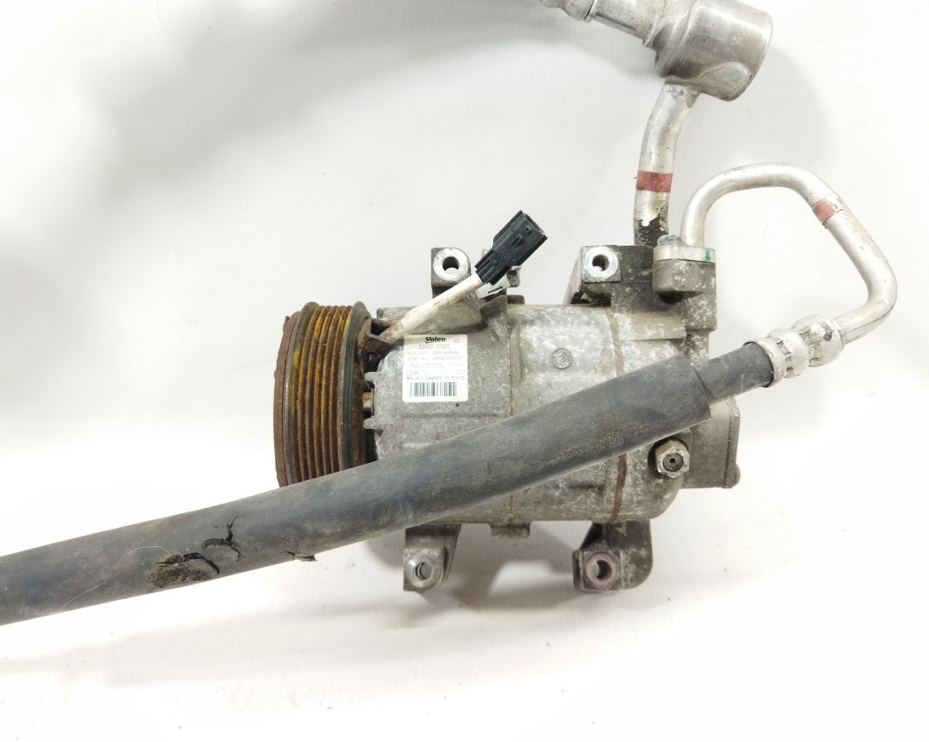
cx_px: 472
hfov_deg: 60.5
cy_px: 366
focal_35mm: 29
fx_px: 797
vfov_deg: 49.9
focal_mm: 4.71
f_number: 1.79
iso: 148
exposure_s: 1/50
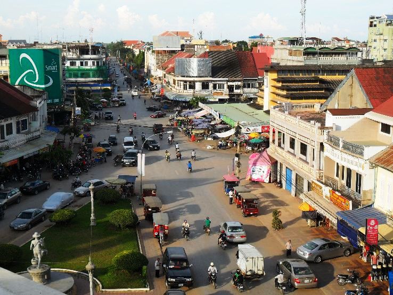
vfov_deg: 28.0
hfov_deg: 36.8
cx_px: 196
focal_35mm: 52
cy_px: 148
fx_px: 591
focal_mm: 9.3
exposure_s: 1/350
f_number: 5
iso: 100
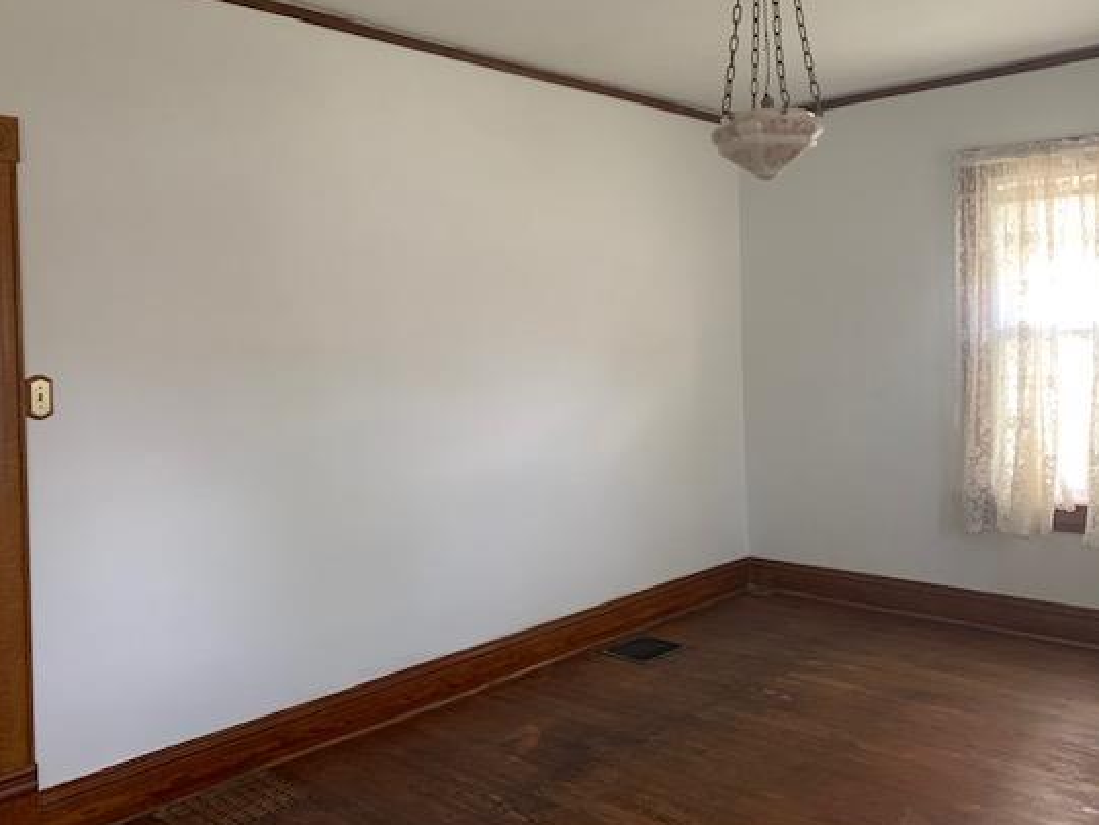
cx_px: 604
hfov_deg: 58.2
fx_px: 984
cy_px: 354
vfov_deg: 45.3
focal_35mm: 31
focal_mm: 4.25
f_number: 1.8
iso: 200
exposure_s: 1/60
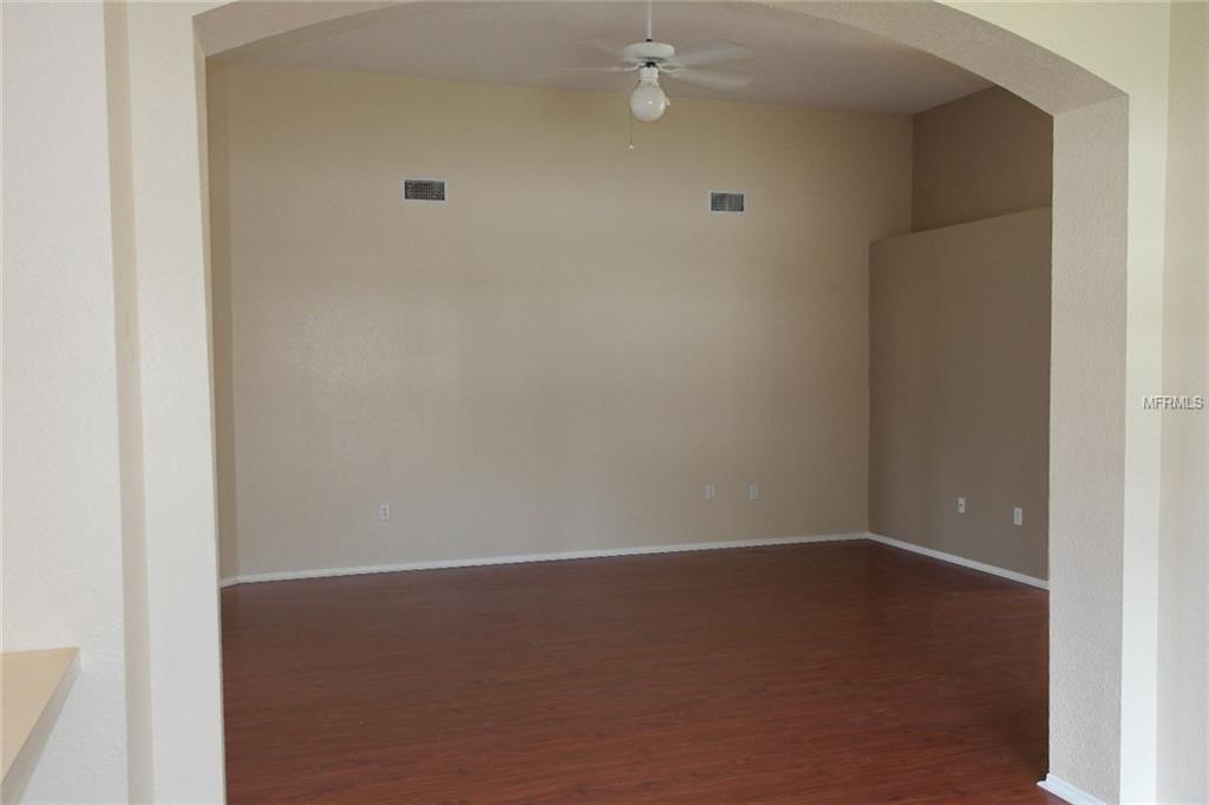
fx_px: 1007
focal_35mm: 30
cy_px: 402
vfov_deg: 43.6
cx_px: 604
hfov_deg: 61.9
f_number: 3.5
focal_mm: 20
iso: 400
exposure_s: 1/40
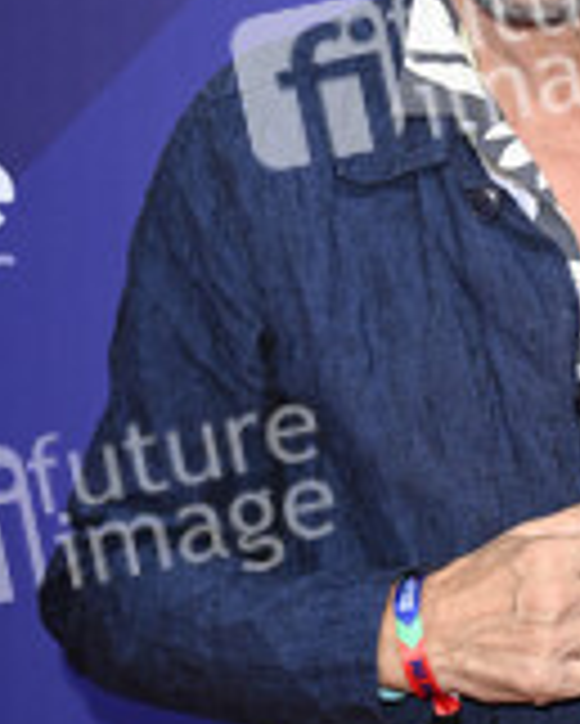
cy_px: 288
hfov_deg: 8.5
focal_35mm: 182
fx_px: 3902
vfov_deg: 10.6
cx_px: 593
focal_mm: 78
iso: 800
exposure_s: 1/250
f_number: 5.6
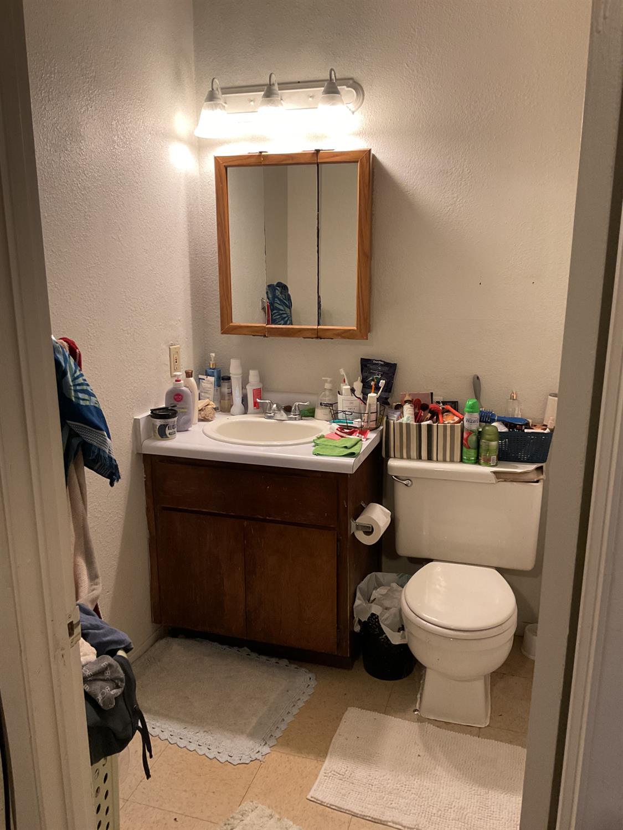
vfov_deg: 61.7
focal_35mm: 29
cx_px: 312
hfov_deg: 48.2
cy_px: 415
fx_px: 696
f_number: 1.8
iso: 125
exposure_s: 1/60
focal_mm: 3
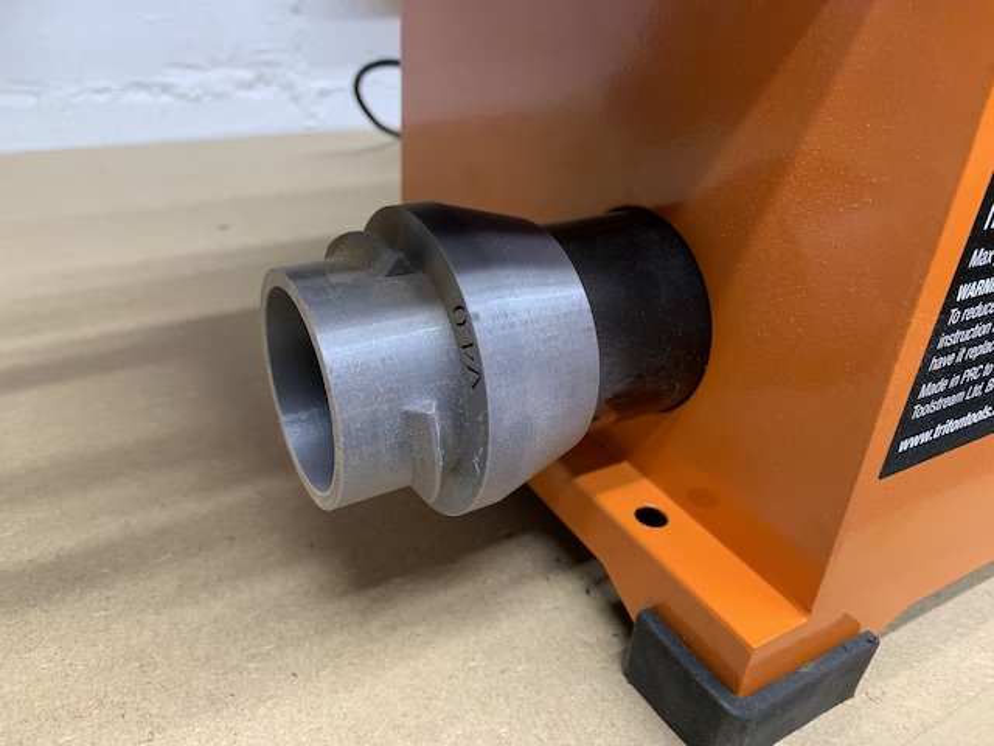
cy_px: 373
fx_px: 747
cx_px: 497
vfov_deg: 53.1
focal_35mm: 26
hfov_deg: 67.3
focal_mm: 4.25
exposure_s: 1/66
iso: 100
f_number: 1.8
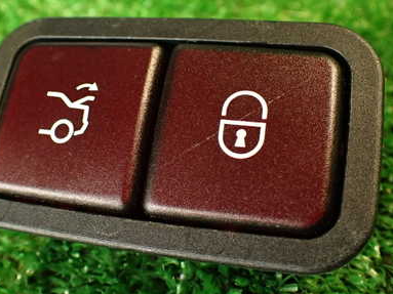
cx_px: 163
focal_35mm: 47
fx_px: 533
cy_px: 124
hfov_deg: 40.3
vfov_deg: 30.8
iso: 500
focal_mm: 5.4
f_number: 2.3
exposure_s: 1/30
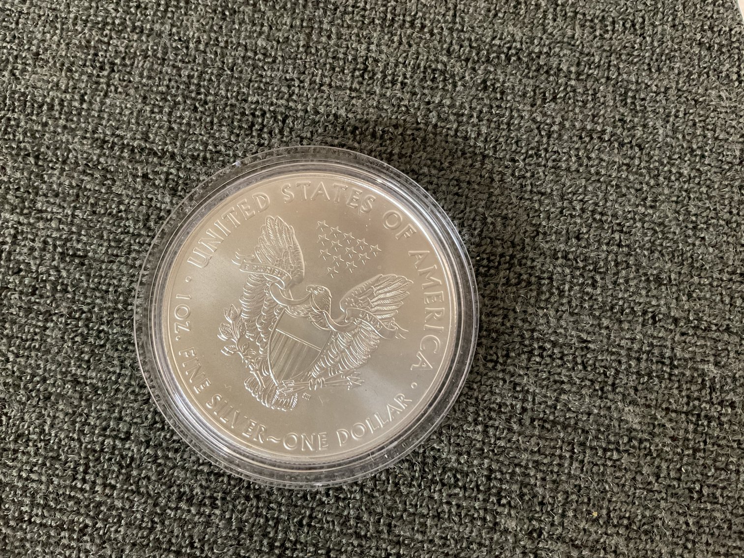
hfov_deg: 61.7
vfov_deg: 48.2
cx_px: 372
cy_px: 279
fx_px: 623
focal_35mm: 29
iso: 400
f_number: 1.8
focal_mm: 3
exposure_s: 1/30
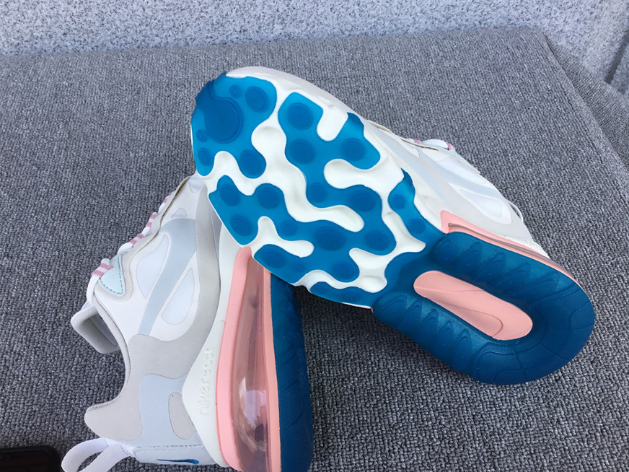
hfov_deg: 56.8
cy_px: 233
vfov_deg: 44.2
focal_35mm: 32
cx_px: 316
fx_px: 581
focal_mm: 3.3
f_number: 2.4
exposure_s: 1/217
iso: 25
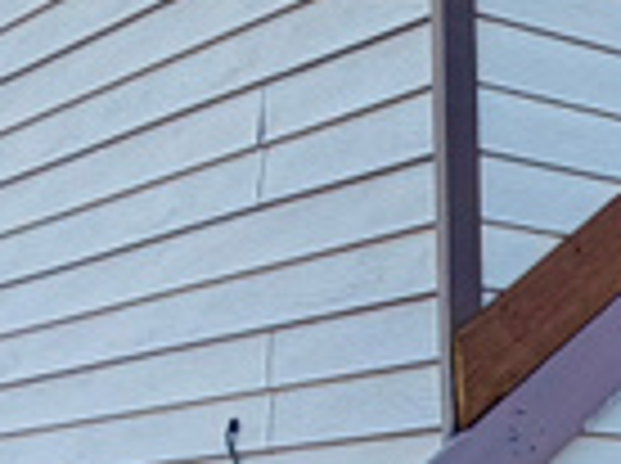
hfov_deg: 14.3
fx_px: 1862
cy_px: 703
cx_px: 1390
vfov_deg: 13.4
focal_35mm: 104
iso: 64
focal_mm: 2.22
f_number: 2.2
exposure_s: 1/502
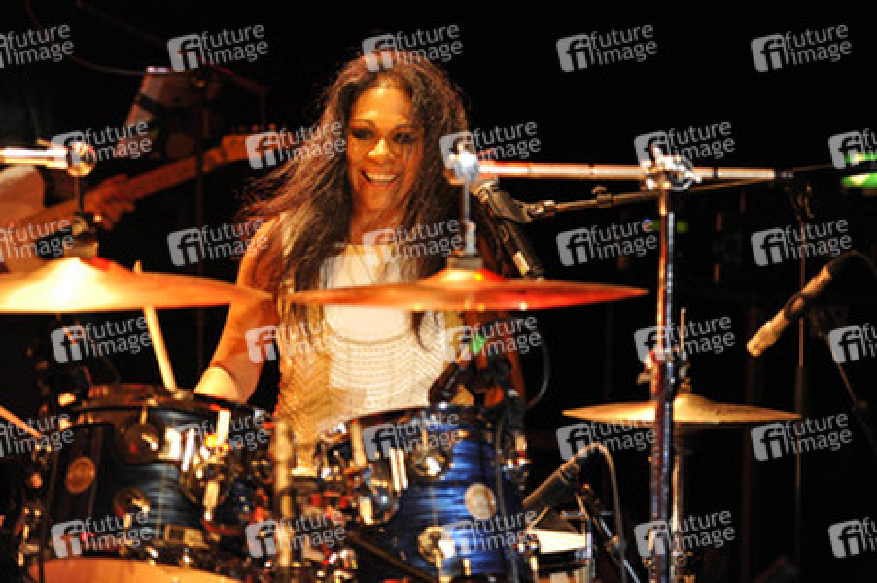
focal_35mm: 85
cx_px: 438
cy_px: 292
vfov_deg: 16.0
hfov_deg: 23.9
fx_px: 2069
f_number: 2.8
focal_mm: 85
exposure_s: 1/250
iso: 1250
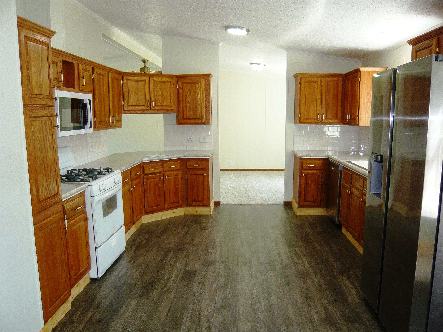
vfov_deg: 49.7
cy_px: 166
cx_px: 222
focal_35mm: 28
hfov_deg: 63.4
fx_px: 358
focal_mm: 4.6
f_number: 2.8
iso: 100
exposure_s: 1/40
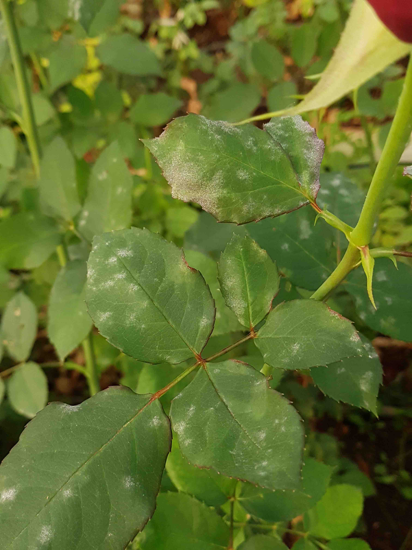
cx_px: 206
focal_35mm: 26
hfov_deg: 53.1
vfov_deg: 67.3
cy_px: 275
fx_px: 413
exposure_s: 1/2000
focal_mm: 4.2
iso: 200
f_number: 1.7
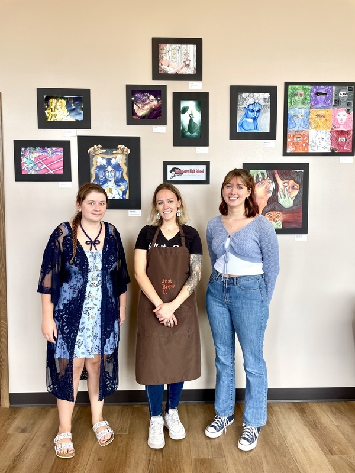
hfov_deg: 53.1
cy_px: 236
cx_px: 178
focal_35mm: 26
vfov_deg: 67.3
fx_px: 356
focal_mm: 4.2
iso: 64
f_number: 1.6
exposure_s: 1/120
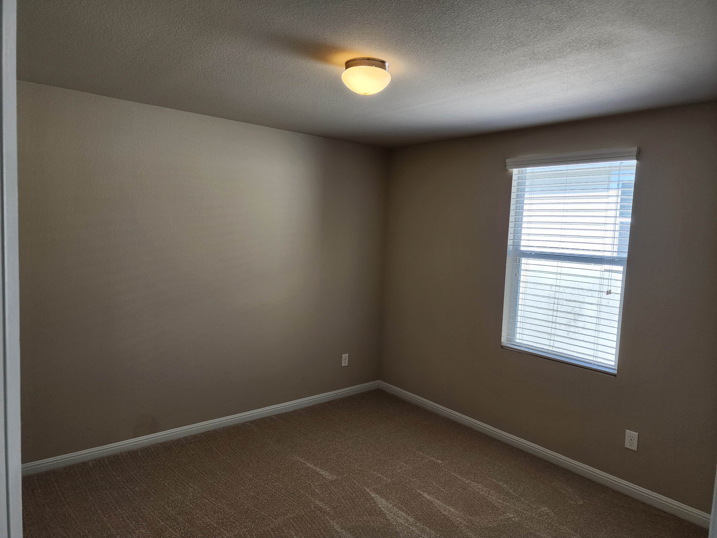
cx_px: 358
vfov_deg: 58.9
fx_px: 476
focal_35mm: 23
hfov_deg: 73.9
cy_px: 269
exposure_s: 1/180
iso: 100
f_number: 1.8
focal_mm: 6.4
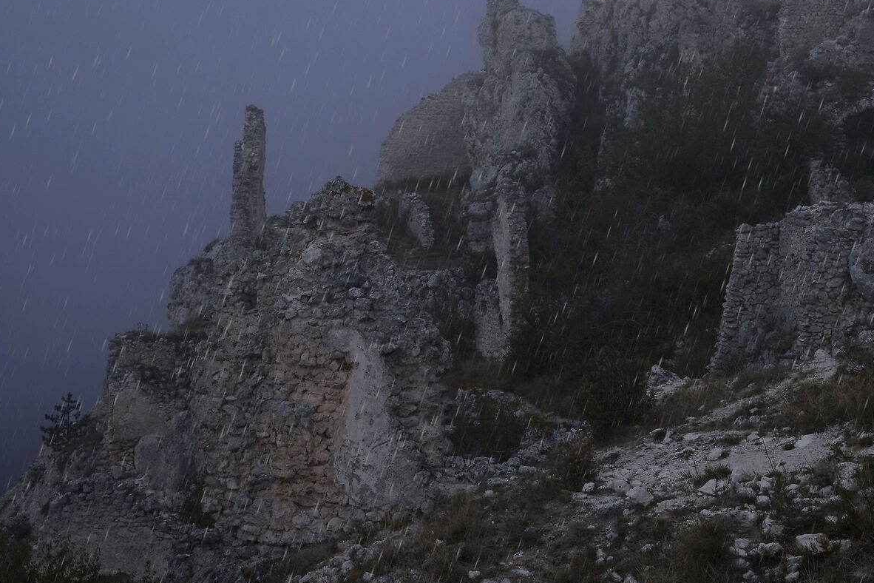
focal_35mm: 67
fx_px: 1626
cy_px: 95
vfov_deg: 20.0
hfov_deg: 29.8
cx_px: 617
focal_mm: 33
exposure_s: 4
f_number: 16
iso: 100
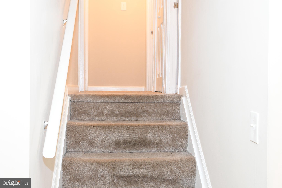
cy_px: 94
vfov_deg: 28.1
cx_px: 141
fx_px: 376
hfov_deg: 41.1
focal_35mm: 48
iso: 1600
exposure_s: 1/10
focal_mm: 32
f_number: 8
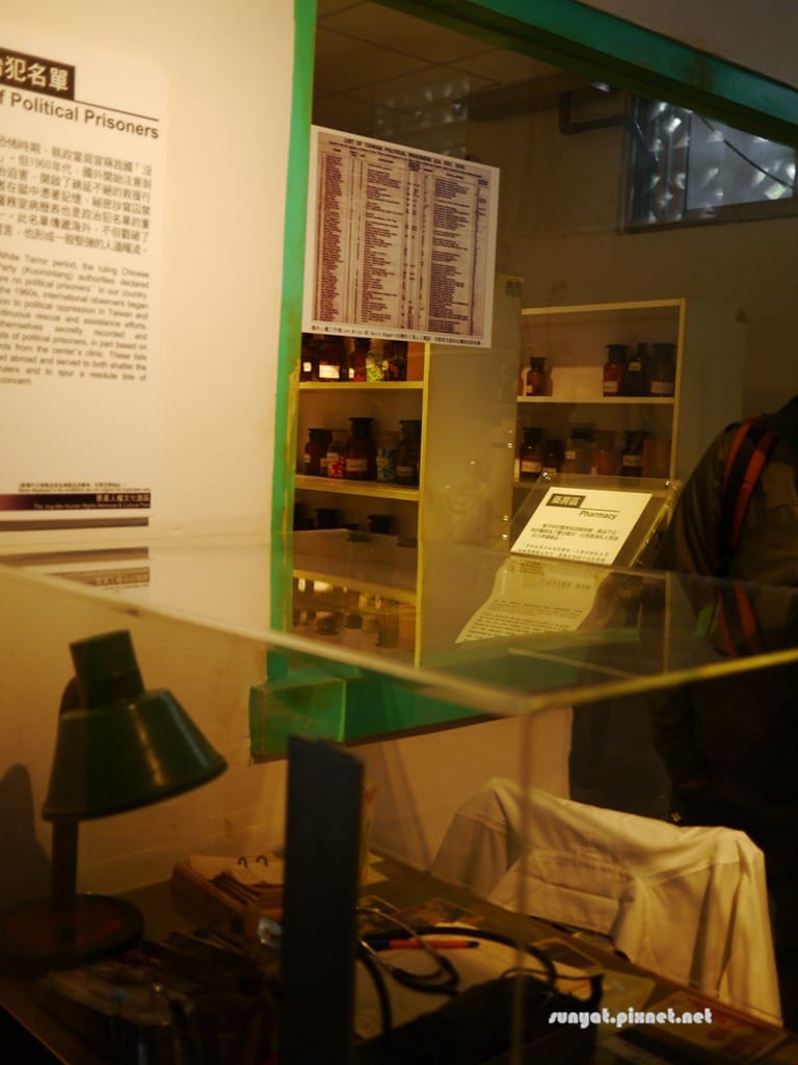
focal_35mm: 40
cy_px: 532
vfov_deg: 46.8
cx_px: 399
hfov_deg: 36.0
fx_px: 1229
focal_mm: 20
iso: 250
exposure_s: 1/60
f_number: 1.7
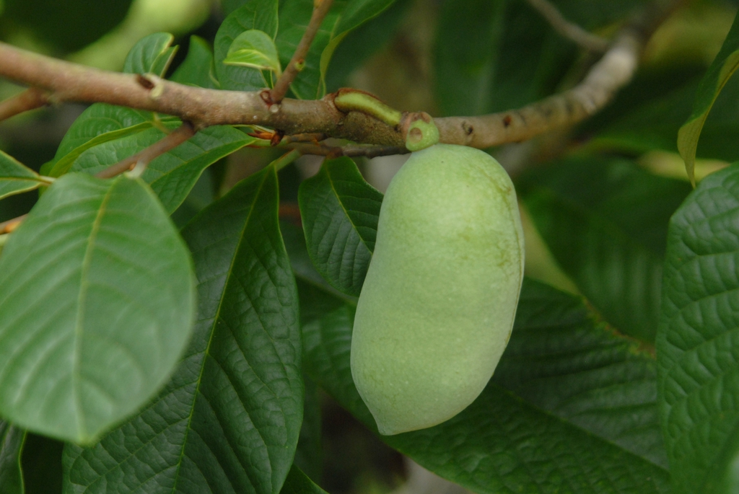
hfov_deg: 14.8
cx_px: 370
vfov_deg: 10.0
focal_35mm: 138
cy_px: 247
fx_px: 2836
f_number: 5.3
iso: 400
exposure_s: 1/125
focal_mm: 92
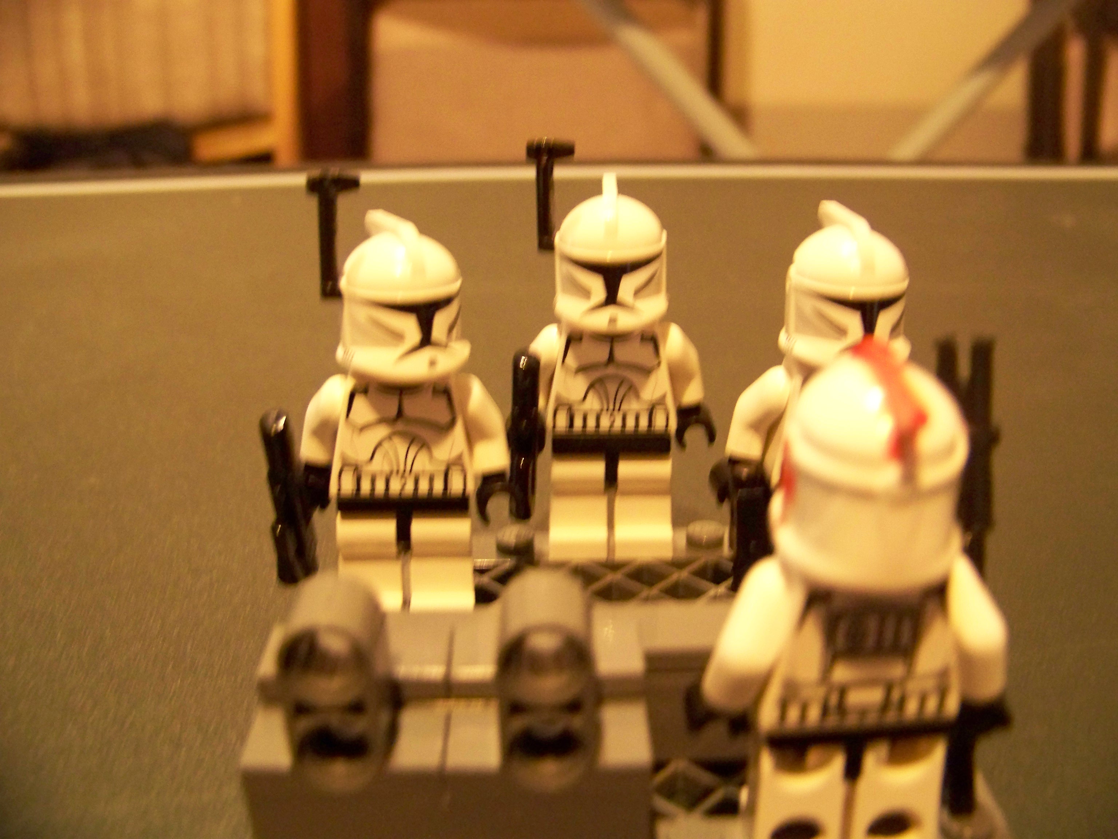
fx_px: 1163
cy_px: 420
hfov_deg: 51.4
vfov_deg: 39.7
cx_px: 559
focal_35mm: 36
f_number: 2.8
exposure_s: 1/8
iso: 400
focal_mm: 5.85
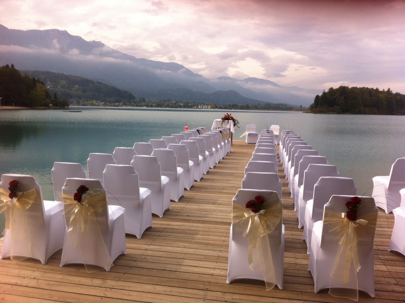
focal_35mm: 35
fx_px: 409
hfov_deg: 52.7
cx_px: 202
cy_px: 152
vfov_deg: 40.6
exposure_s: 1/1508
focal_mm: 3.85
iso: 80
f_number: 2.8
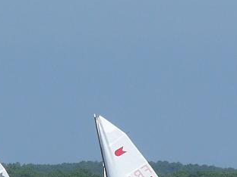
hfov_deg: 2.4
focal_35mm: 820
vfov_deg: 1.8
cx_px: -52
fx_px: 5614
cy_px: 121
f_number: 7.1
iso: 100
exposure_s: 1/400
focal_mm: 37.8
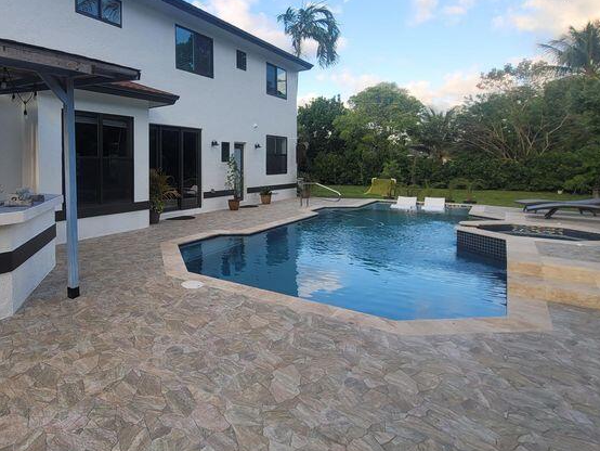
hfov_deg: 77.0
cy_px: 167
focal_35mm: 20
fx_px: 347
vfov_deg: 65.0
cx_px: 166
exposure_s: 1/379
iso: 64
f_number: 2.2
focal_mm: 2.2
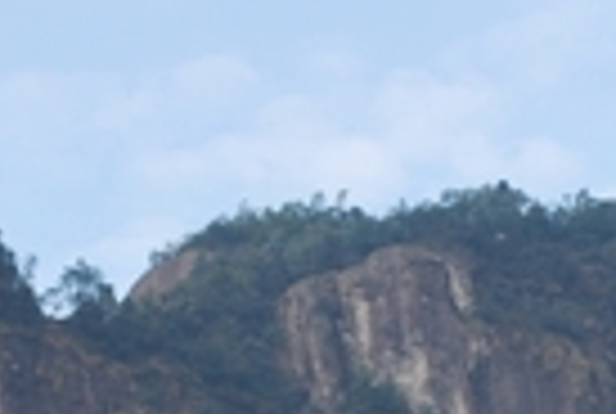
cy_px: 655
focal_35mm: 295
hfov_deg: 7.0
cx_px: 360
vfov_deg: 4.6
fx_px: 5062
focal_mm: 45
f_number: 5.6
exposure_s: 1/125
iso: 100
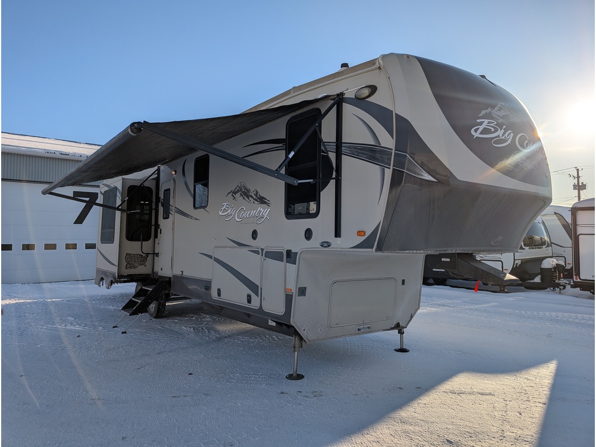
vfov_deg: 56.8
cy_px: 224
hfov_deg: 71.6
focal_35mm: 24
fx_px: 413
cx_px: 298
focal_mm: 6.9
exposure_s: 1/2037
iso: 17
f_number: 1.68
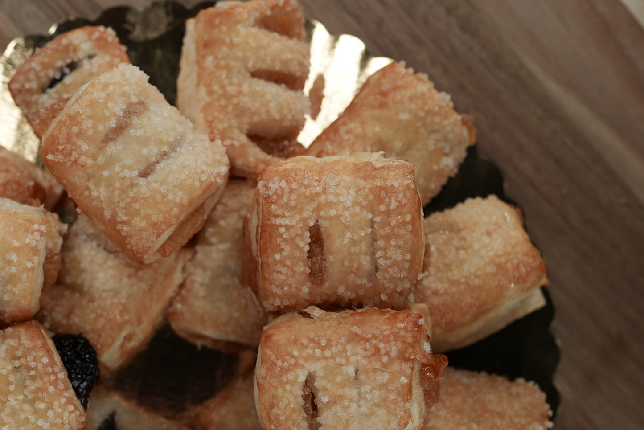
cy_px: 363
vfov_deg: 21.6
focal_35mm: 62
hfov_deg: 32.0
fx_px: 1110
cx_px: 200
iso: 250
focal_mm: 35
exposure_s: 1/160
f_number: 3.5
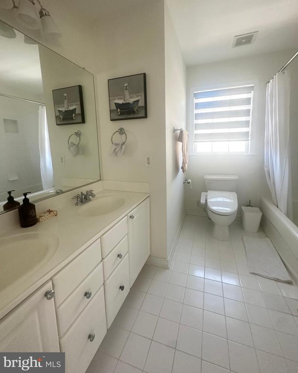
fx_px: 165
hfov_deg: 84.0
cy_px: 169
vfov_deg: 96.5
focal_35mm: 15
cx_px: 152
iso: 200
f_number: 2.2
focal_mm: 2.22
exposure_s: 1/120
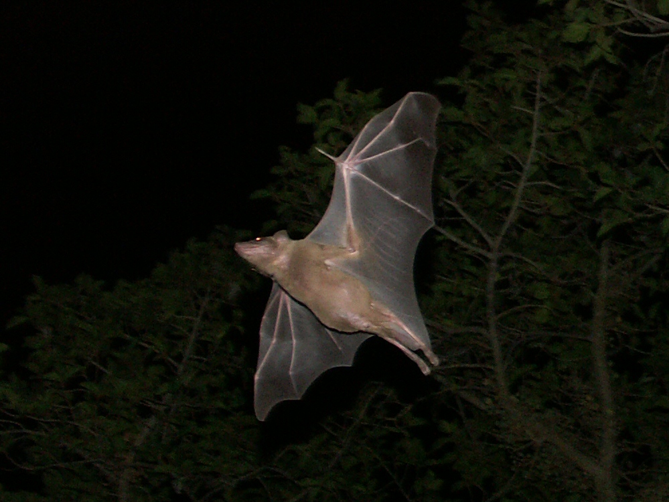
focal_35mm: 40
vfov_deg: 36.0
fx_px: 773
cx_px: 334
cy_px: 251
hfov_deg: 46.8
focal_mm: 10.33
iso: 100
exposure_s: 1/60
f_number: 3.5
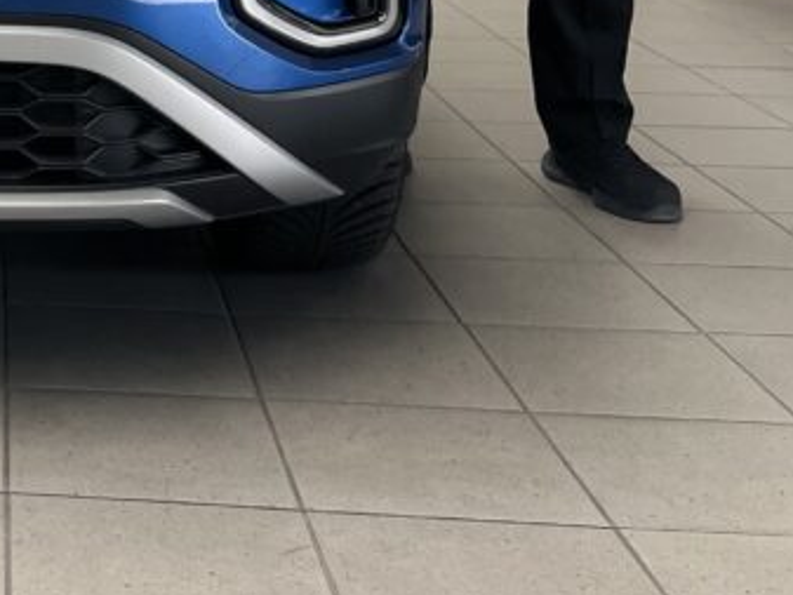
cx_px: -252
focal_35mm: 79
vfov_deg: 17.3
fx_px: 1810
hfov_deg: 22.1
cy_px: -219
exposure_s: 1/643
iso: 50
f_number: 1.5
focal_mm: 5.7
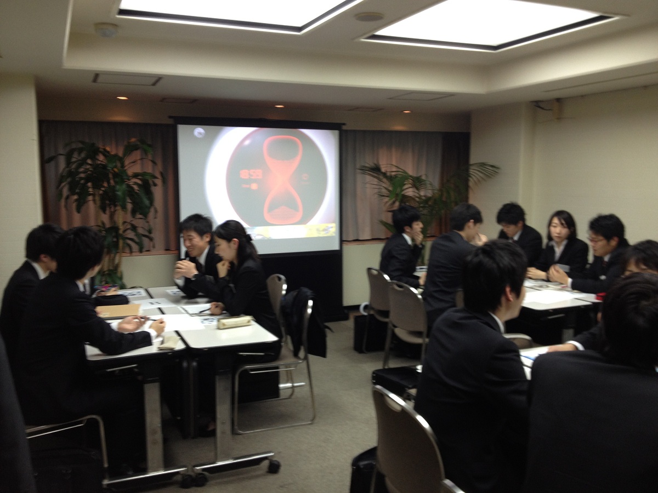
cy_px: 246
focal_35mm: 35
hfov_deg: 52.6
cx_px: 329
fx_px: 665
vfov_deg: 40.7
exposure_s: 1/20
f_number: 2.4
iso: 80
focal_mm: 4.28
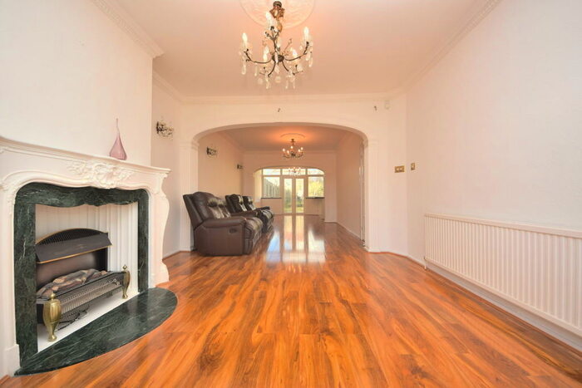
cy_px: 194
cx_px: 291
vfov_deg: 63.2
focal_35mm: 20
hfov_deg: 85.4
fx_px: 315
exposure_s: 1/125
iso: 220
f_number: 5.6
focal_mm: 13
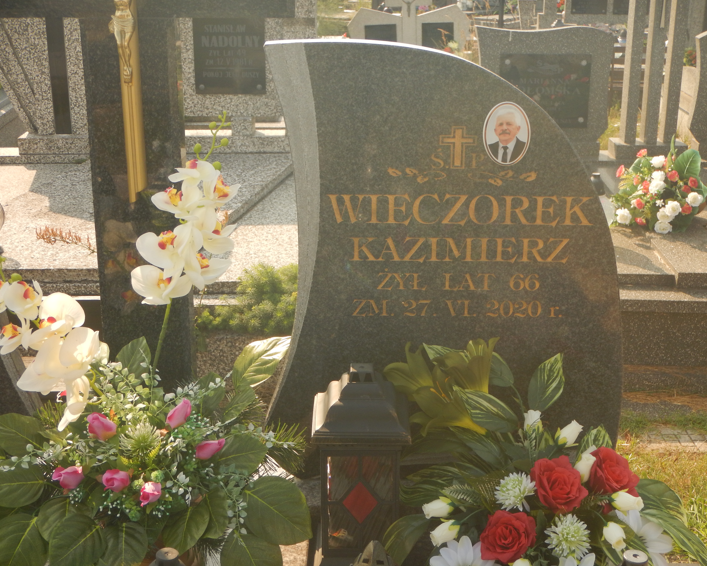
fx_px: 1151
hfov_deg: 34.1
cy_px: 281
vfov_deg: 27.6
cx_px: 372
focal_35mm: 55
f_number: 4.3
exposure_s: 1/320
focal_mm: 9.2
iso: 125
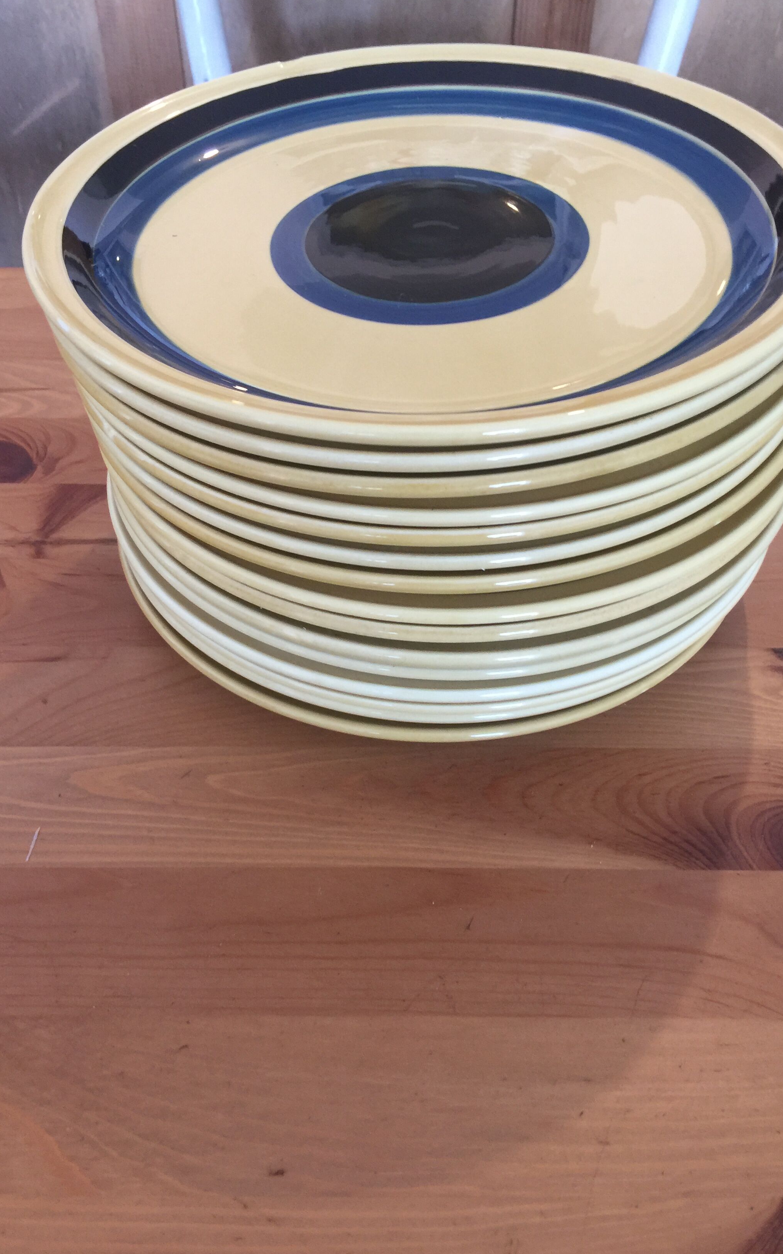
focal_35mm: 31
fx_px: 1058
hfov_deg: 40.6
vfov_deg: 61.2
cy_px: 629
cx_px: 380
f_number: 2.2
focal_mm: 4.15
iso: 64
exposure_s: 1/17
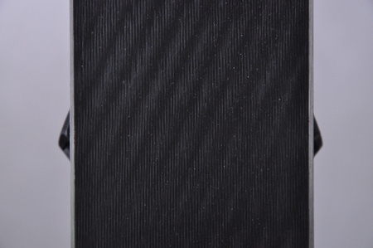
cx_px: 186
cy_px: 124
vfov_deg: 8.7
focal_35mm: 158
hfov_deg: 13.1
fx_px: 1630
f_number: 9.5
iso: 3200
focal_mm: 105
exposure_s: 1/125
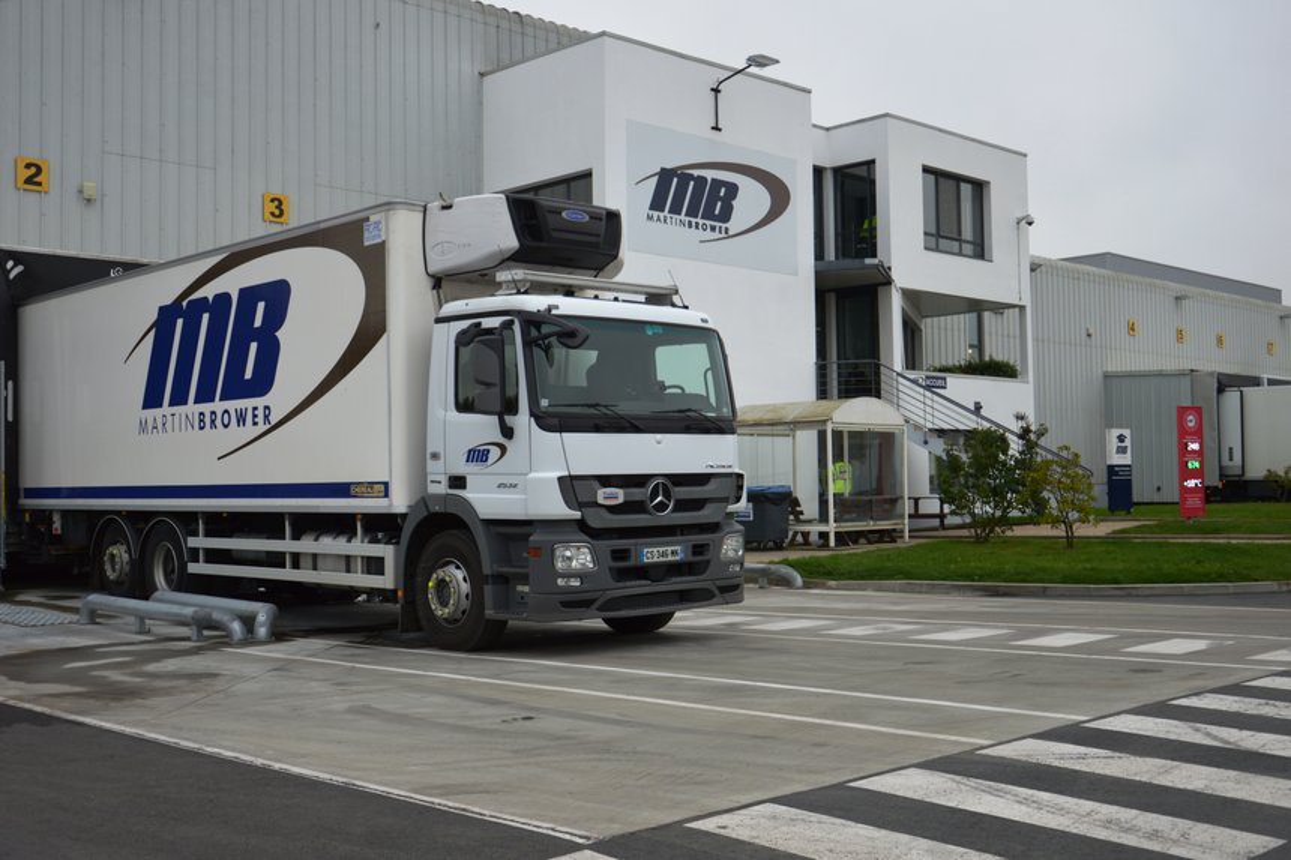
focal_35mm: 38
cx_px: 646
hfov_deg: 51.3
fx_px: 1344
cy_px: 430
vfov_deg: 35.5
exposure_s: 1/160
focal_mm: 25
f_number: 4
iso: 100
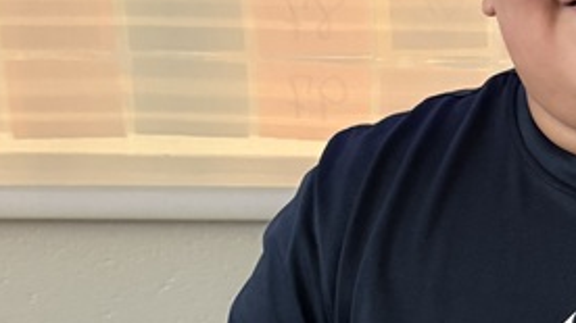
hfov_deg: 21.2
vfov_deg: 12.2
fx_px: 1481
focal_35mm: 97
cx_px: 595
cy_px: 394
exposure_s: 1/60
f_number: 1.78
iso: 800
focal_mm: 6.76
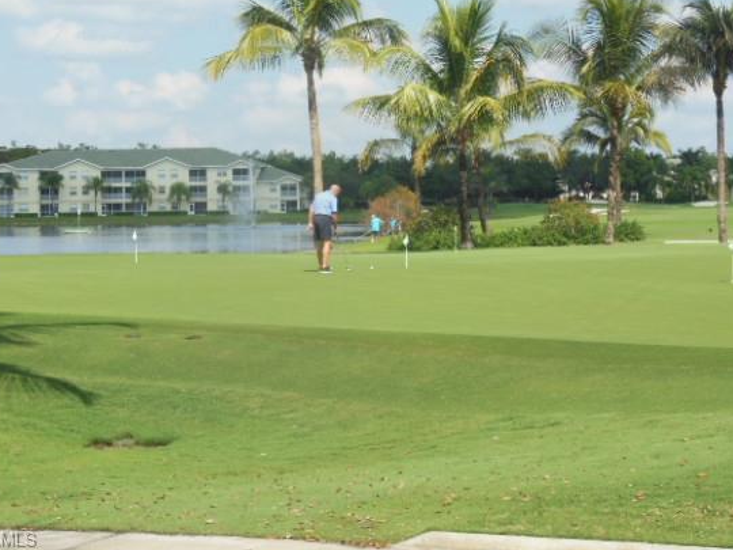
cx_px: 369
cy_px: 225
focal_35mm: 90
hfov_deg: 21.8
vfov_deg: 16.4
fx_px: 1906
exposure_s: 1/800
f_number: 4.4
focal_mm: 13.6
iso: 125
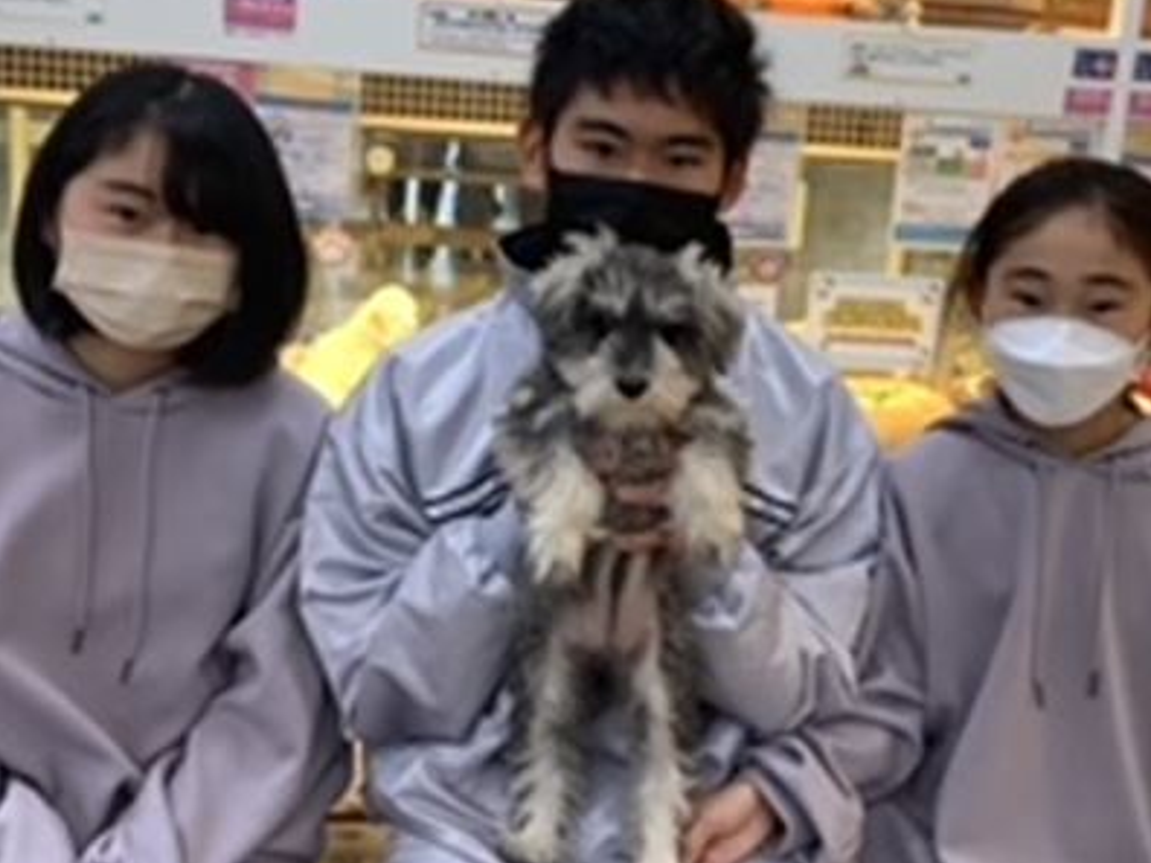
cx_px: 634
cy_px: 354
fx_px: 1563
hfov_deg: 40.4
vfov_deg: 30.8
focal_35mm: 47
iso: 125
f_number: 2.4
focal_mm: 3.3
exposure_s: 1/60
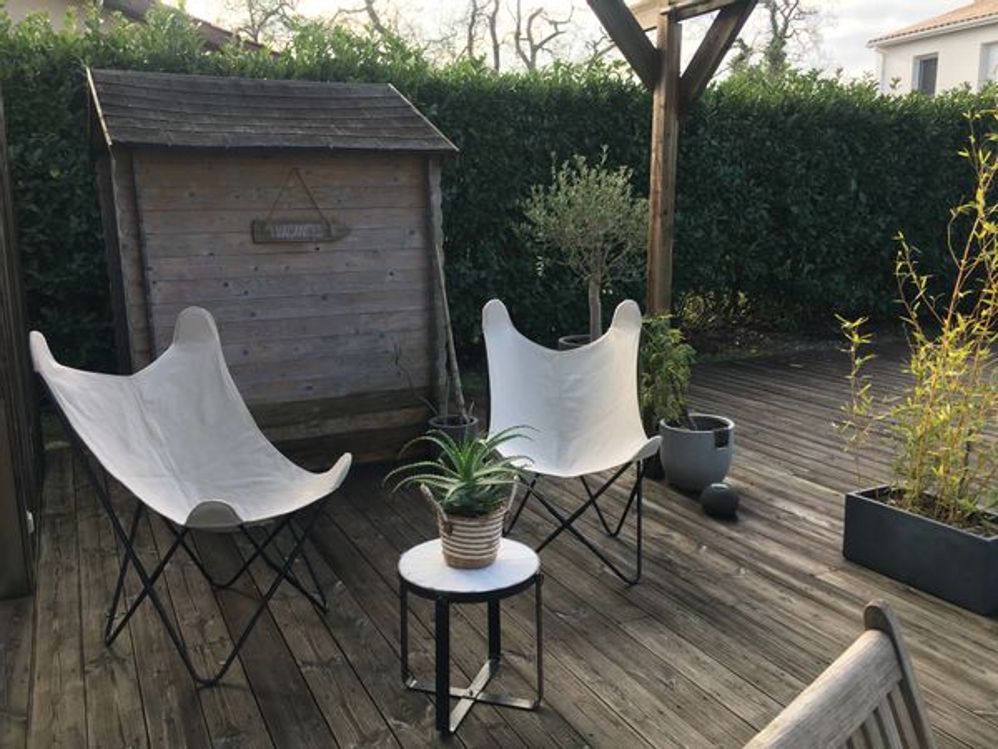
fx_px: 836
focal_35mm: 29
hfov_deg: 61.7
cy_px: 374
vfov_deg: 48.2
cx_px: 499
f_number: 2.2
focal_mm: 4.15
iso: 25
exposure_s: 1/212
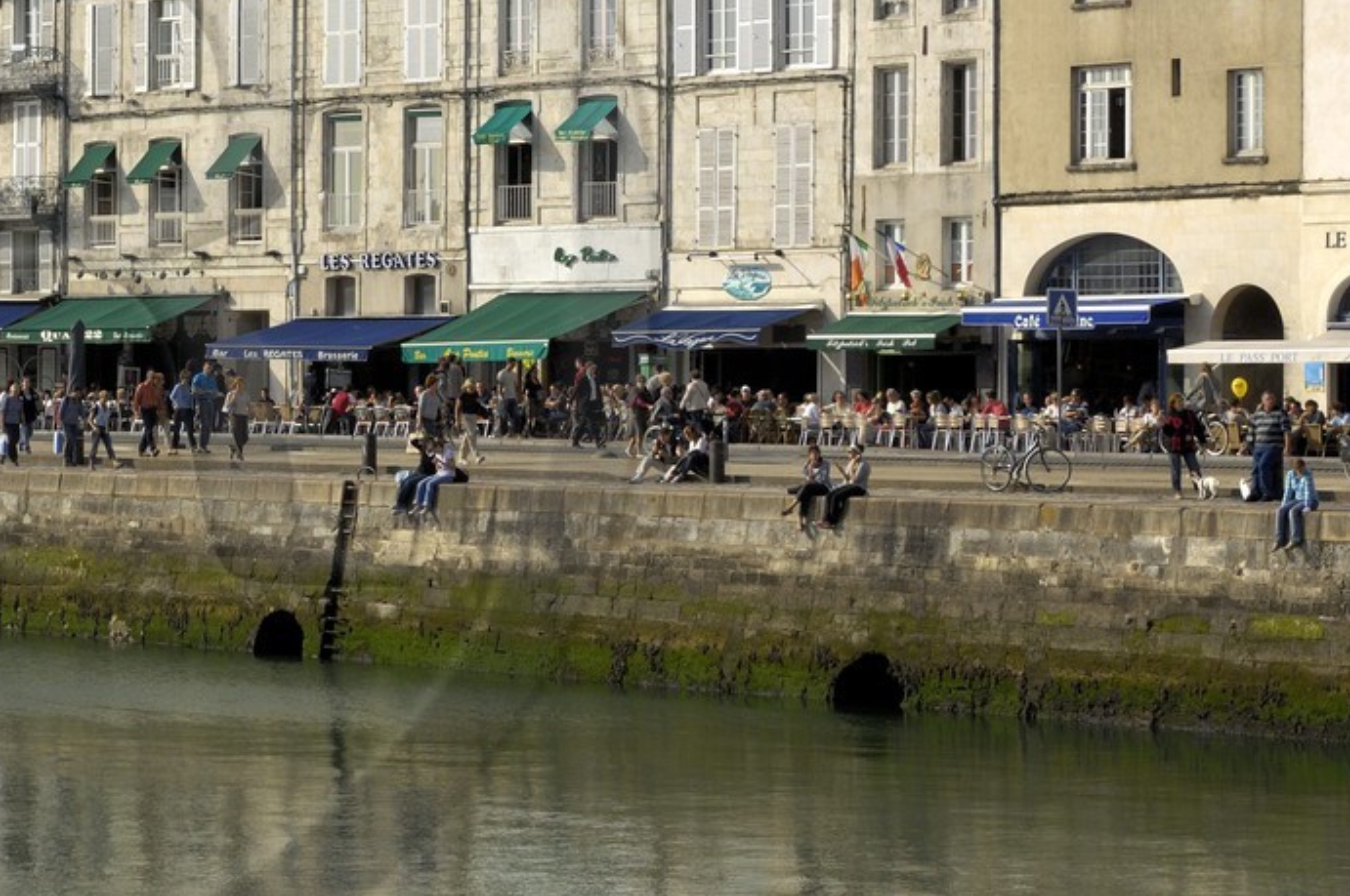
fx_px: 4944
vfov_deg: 10.4
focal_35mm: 132
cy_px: 269
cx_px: -154
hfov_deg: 15.1
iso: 100
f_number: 10
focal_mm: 38
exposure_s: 1/160
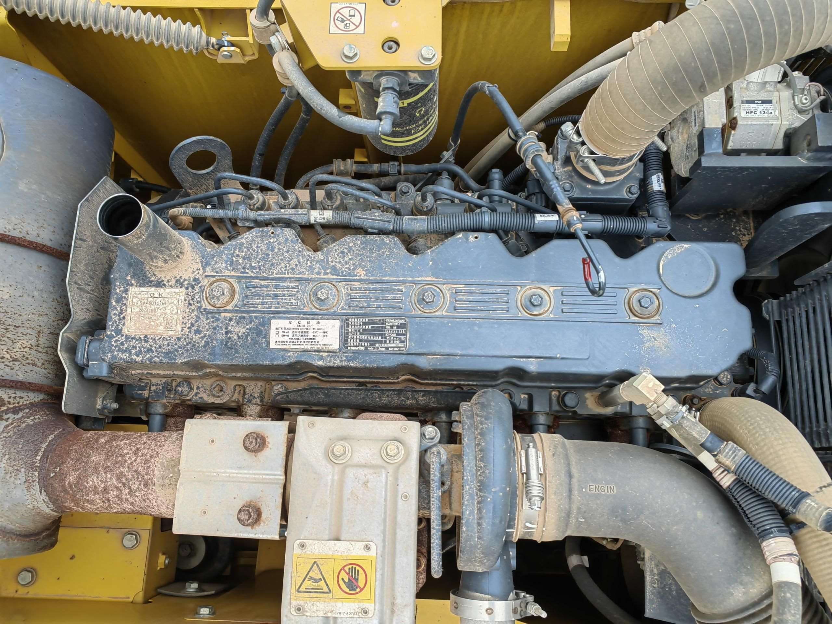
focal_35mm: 27
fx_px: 649
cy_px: 312
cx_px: 416
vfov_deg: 51.4
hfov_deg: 65.3
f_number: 1.8
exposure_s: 1/333
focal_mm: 5.54
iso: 50
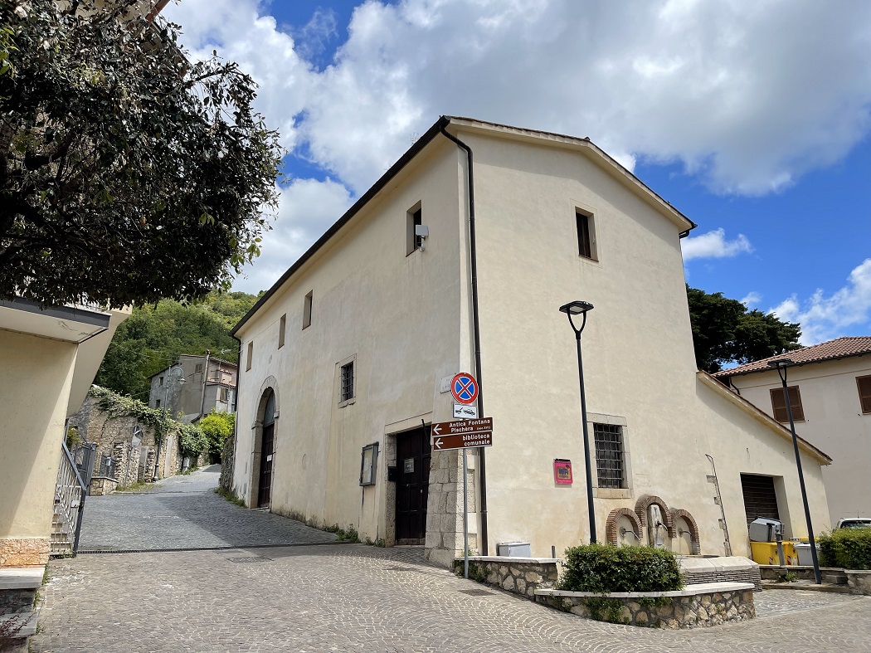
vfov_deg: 53.0
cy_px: 326
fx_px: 654
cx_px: 436
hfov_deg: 67.3
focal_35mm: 26
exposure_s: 1/3922
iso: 32
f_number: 1.6
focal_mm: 5.1
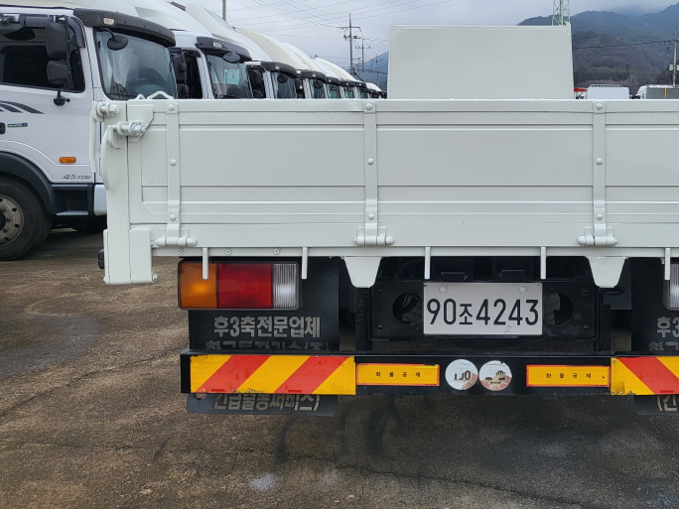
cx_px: 493
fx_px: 745
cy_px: 142
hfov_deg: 47.5
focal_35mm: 38
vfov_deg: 37.0
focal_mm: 4.25
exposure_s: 1/746
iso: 50
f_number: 1.8
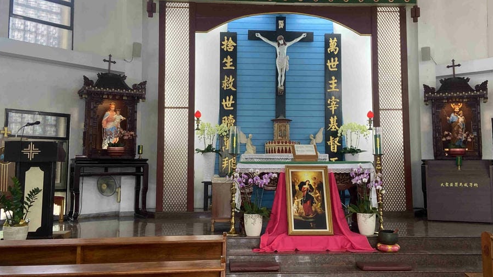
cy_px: 127
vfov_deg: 31.2
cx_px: 264
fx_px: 497
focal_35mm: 38
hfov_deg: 52.7
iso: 64
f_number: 1.8
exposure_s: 1/60
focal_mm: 4.25
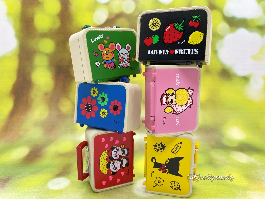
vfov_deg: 53.1
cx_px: 132
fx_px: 199
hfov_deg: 67.3
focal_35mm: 26
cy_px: 100
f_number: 1.8
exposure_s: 1/249
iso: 32
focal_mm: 4.25
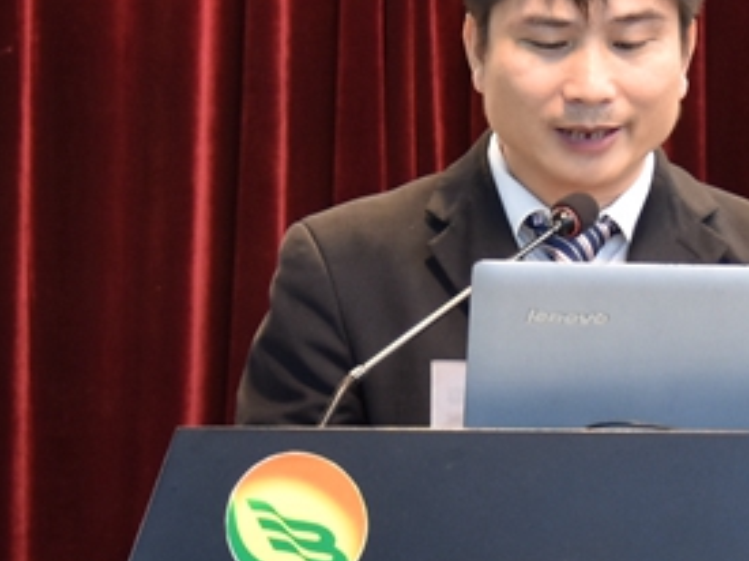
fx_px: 3006
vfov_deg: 10.7
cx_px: 610
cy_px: 188
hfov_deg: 14.1
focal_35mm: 139
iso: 400
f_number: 4.8
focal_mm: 42
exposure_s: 1/8
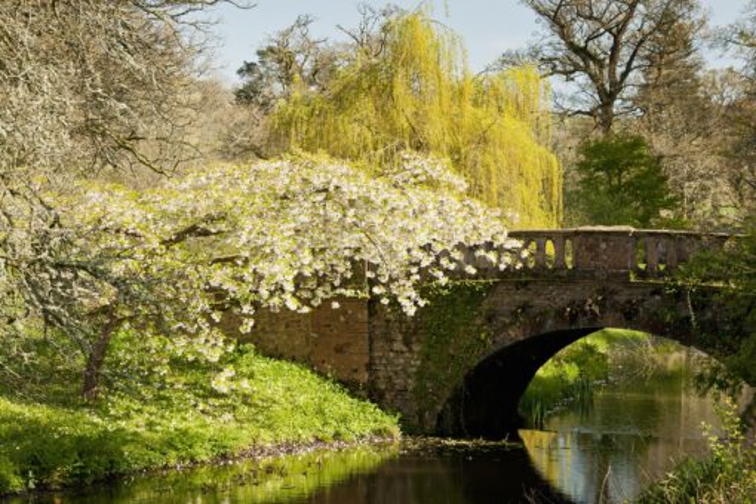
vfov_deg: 12.5
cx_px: 378
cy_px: 252
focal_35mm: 110
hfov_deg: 18.6
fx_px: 2310
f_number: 10
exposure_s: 1/25
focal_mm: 110
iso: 100
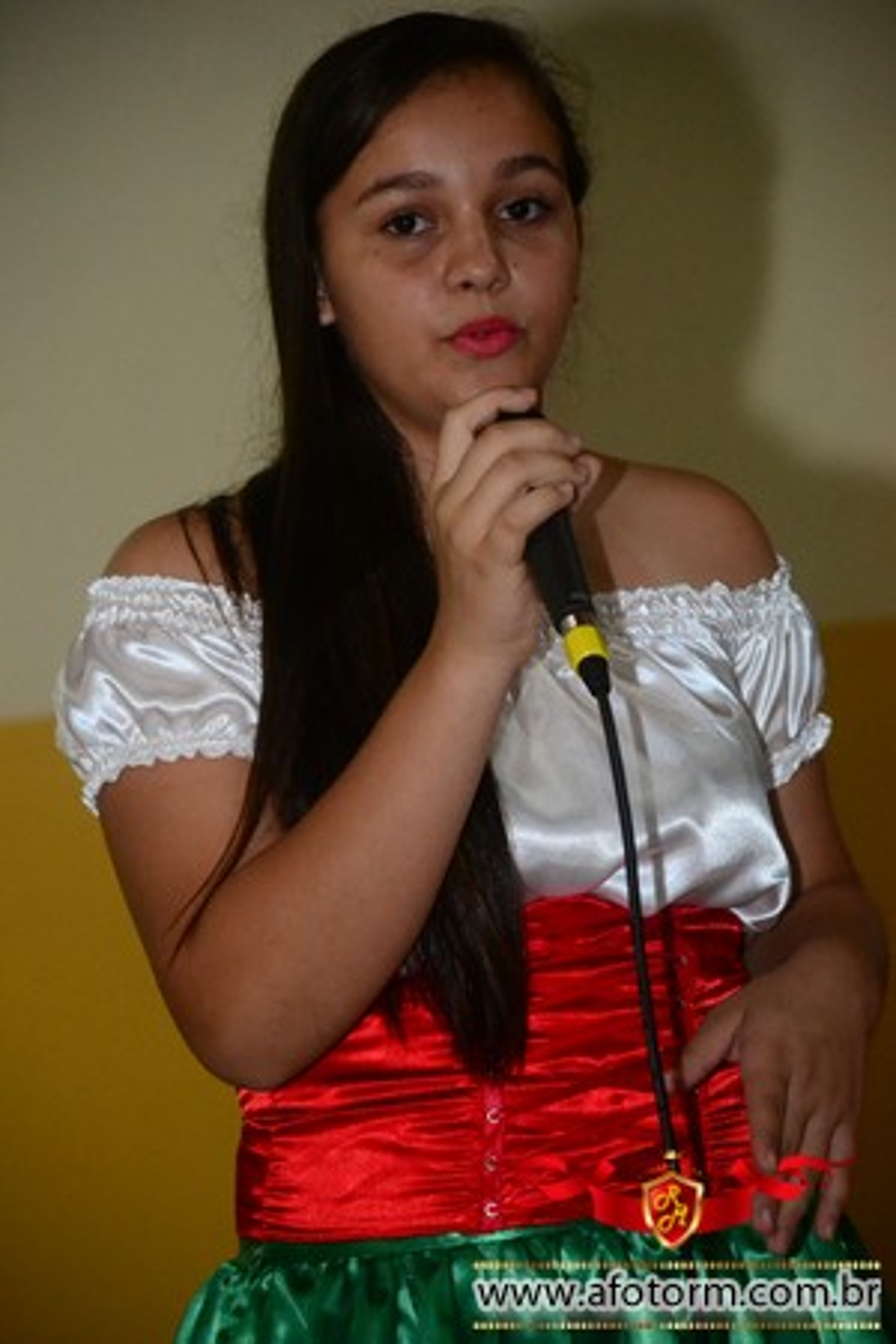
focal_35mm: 202
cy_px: 672
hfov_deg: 6.8
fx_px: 7559
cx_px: 448
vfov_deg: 10.2
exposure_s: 1/80
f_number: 5.6
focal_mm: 135
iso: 3200
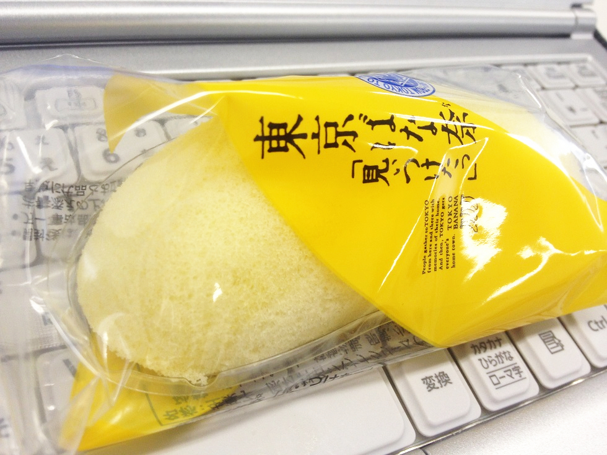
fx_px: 614
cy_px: 228
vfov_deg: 40.7
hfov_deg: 52.6
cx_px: 304
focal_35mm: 35
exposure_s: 1/40
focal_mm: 4.28
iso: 64
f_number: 2.4
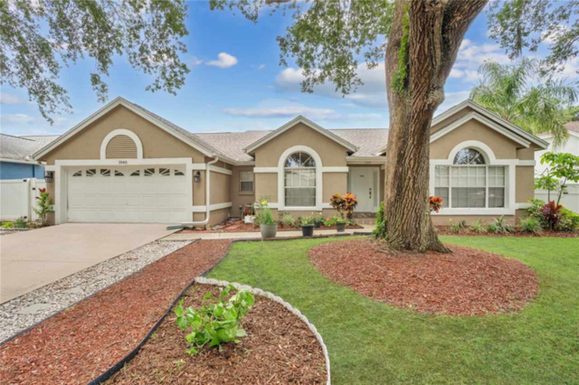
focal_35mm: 16
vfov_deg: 73.7
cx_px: 290
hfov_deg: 96.8
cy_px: 192
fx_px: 257
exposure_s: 1/80
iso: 100
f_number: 8
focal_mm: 16
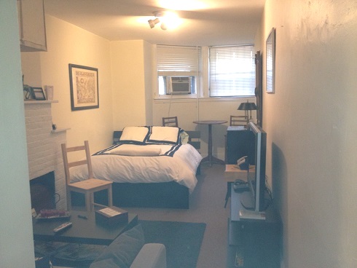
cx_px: 178
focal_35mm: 35
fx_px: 361
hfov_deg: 52.6
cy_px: 134
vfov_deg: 40.7
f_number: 2.4
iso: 200
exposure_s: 1/20
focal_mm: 4.28
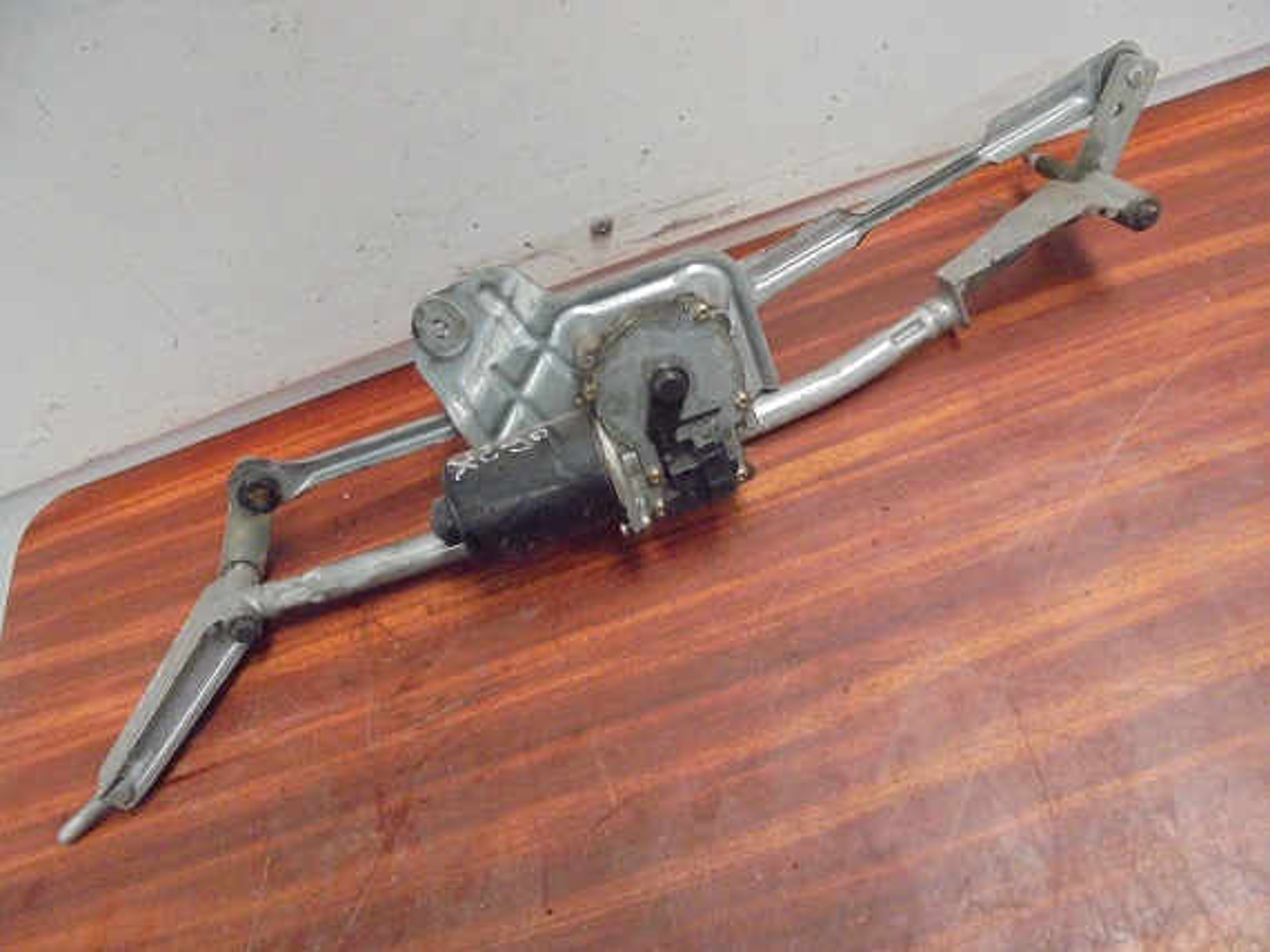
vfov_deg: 53.0
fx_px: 954
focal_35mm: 26
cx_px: 635
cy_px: 476
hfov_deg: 67.3
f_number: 3.5
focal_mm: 4.6
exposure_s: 1/50
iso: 800
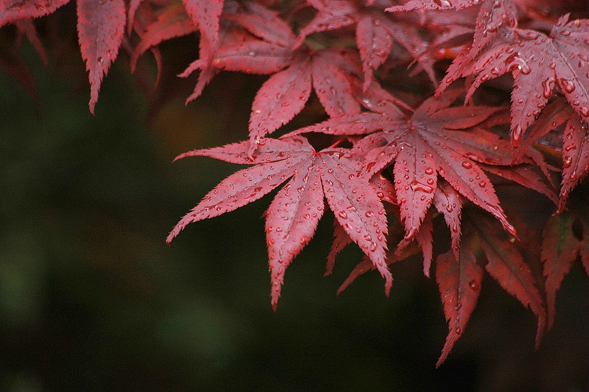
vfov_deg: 3.4
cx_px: 294
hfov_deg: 5.1
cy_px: 196
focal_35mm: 405
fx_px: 6620
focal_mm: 270
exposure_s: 1/60
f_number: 5.6
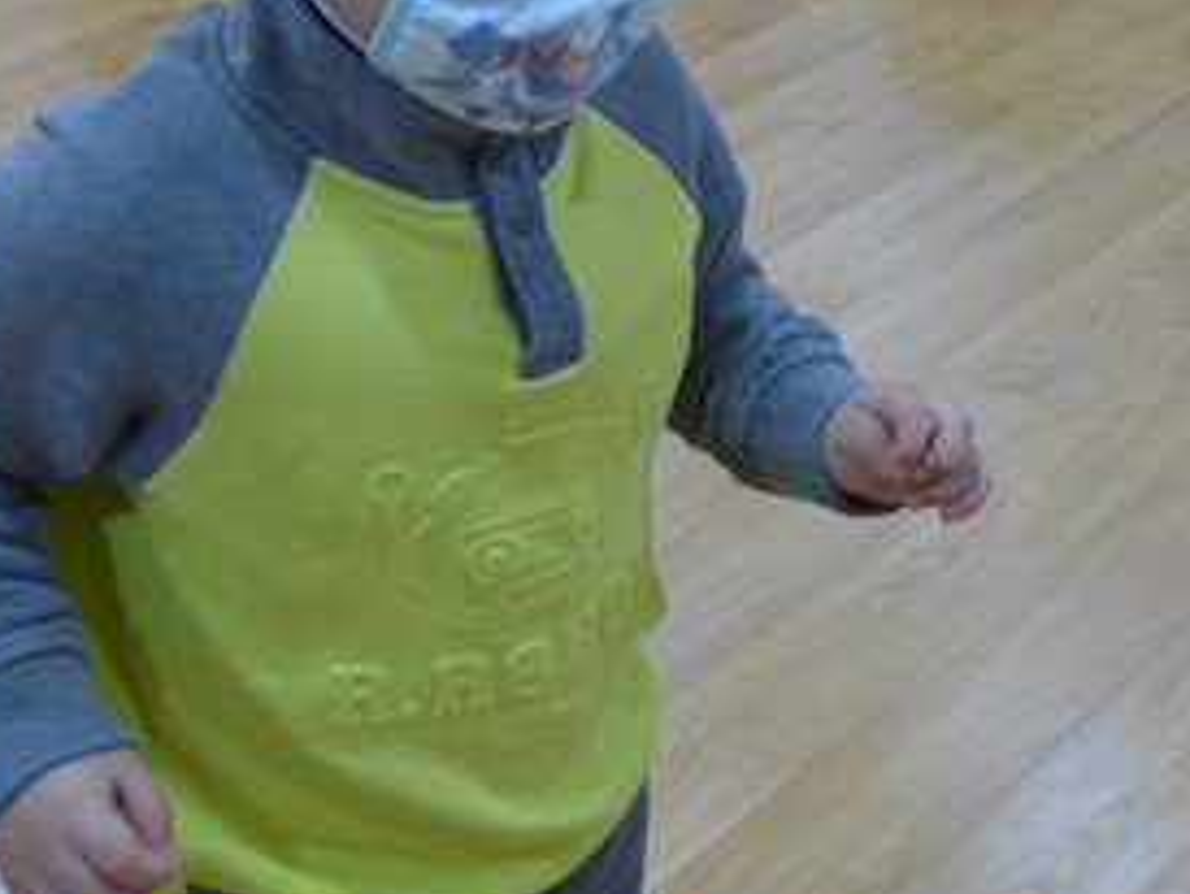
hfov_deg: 27.3
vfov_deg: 20.9
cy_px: 265
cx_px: 916
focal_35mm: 70
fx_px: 2409
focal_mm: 5.9
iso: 320
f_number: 1.5
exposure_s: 1/250
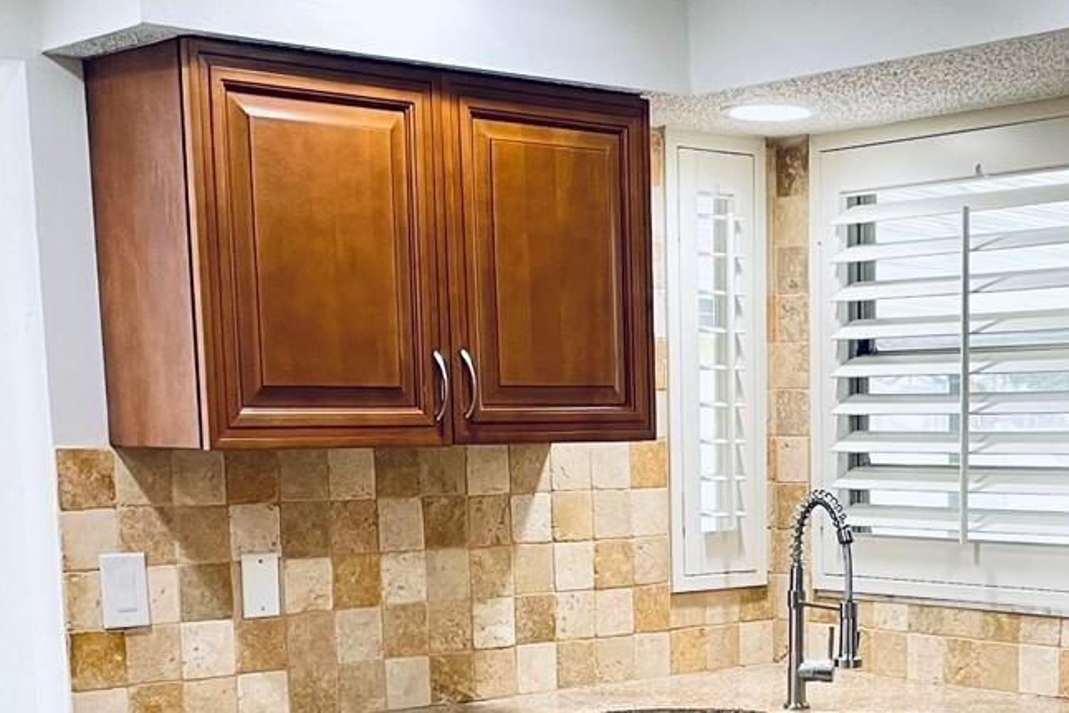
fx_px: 1990
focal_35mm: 67
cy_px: 756
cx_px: 799
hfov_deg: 29.6
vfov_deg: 19.6
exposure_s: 1/60
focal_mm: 4.2
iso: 100
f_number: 1.6
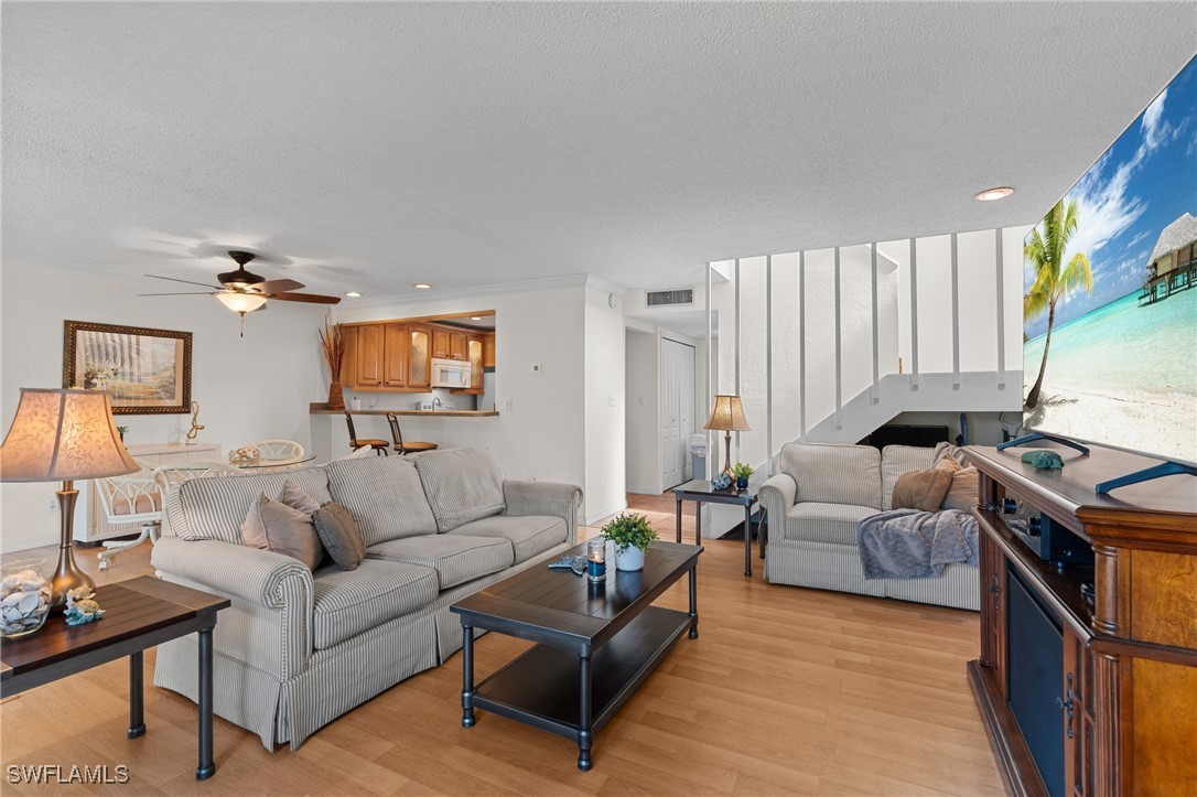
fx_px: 532
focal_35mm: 16
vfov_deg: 73.7
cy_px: 398
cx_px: 598
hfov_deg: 96.8
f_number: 9
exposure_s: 1/1.67
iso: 200
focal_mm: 16
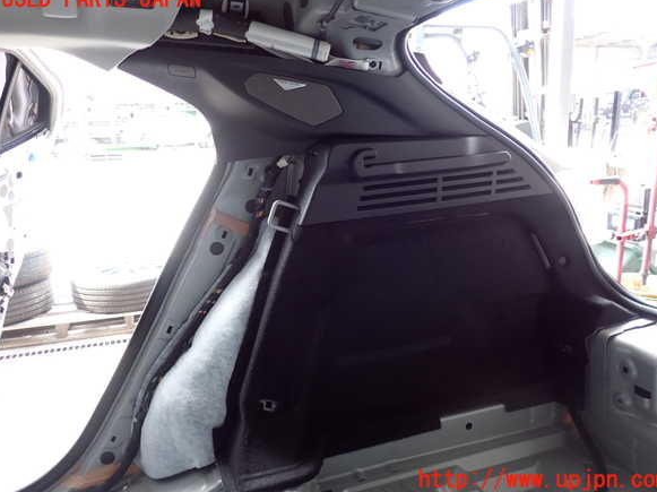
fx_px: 588
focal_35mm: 31
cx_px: 335
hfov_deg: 58.4
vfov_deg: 45.4
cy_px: 240
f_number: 2.3
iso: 200
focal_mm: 5.4
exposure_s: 1/50
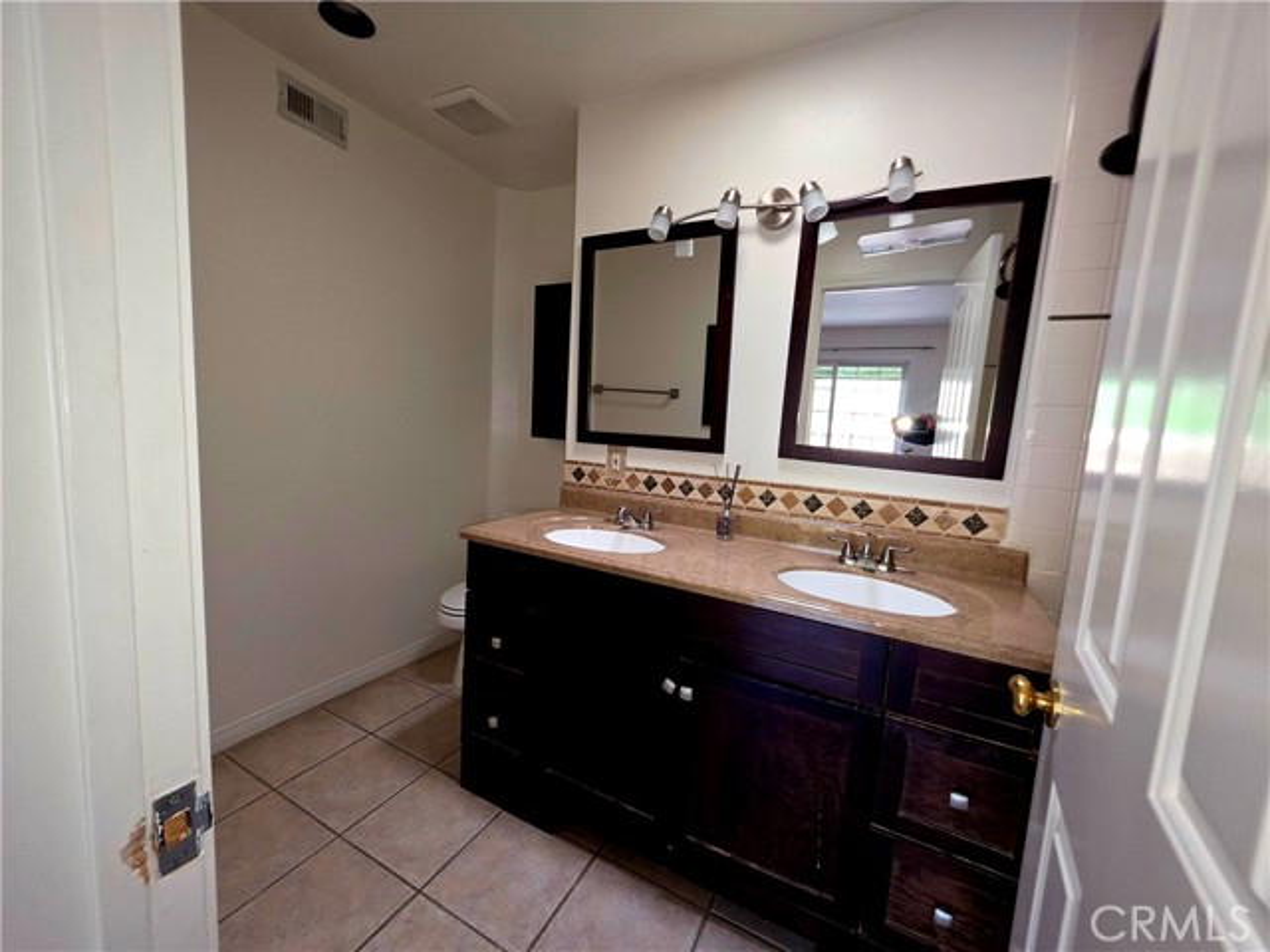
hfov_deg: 106.2
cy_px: 476
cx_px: 635
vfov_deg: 89.9
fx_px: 477
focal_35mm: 13
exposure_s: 1/60.2
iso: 125
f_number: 1.9
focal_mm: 2.2
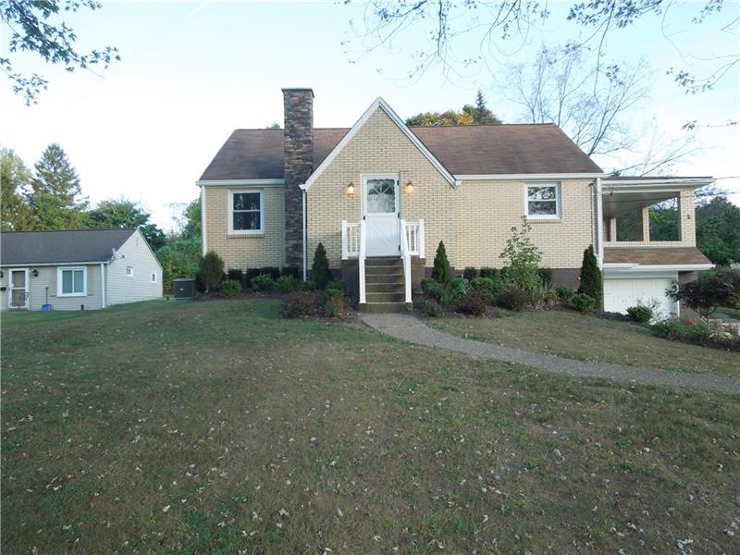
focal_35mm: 25
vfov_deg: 54.9
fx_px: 534
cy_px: 278
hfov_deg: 69.4
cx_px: 370
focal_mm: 4.5
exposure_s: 1/50
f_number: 3.3
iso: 100
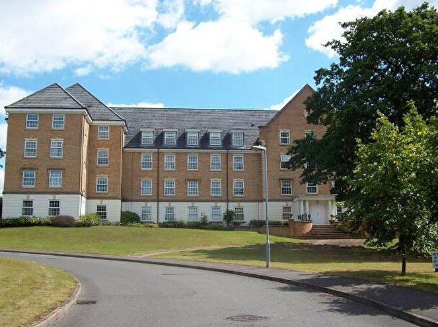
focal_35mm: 38
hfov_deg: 49.0
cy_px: 171
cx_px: 207
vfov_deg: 37.7
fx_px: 480
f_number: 4.8
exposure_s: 1/466
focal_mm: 6
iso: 80
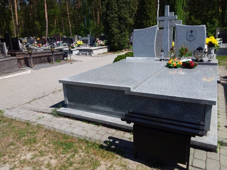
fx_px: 184
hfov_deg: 63.4
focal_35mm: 28
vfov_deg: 49.7
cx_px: 114
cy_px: 85
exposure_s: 1/1819
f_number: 1.9
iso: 40
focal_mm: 2.91
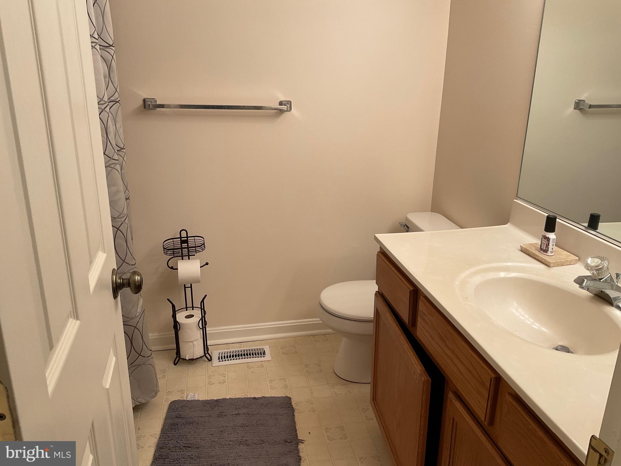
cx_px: 310
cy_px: 233
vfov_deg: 48.2
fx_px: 520
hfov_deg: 61.7
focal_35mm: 29
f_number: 1.8
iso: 40
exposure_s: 1/60
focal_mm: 3
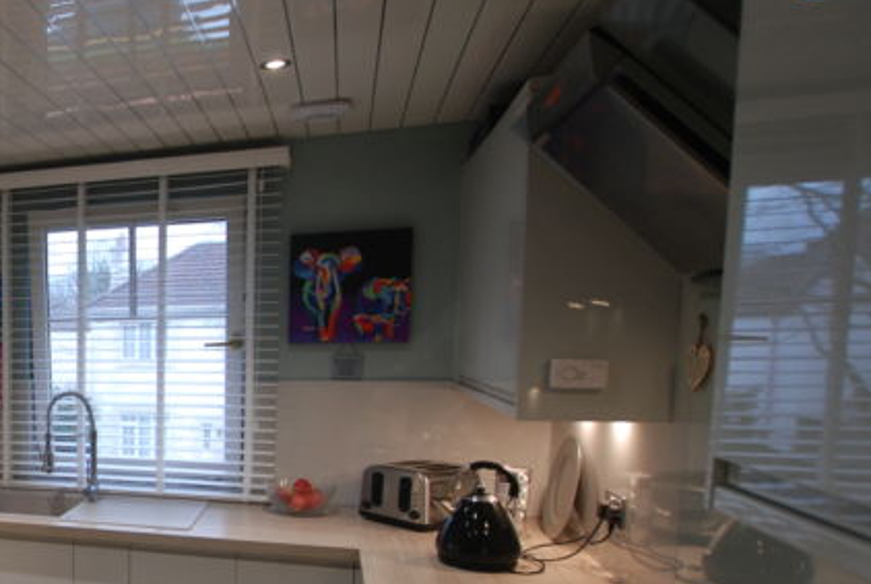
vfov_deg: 40.1
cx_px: -31
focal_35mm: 32
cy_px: 437
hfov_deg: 47.0
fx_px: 776
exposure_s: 1/30
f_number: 3.5
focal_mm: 10
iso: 320
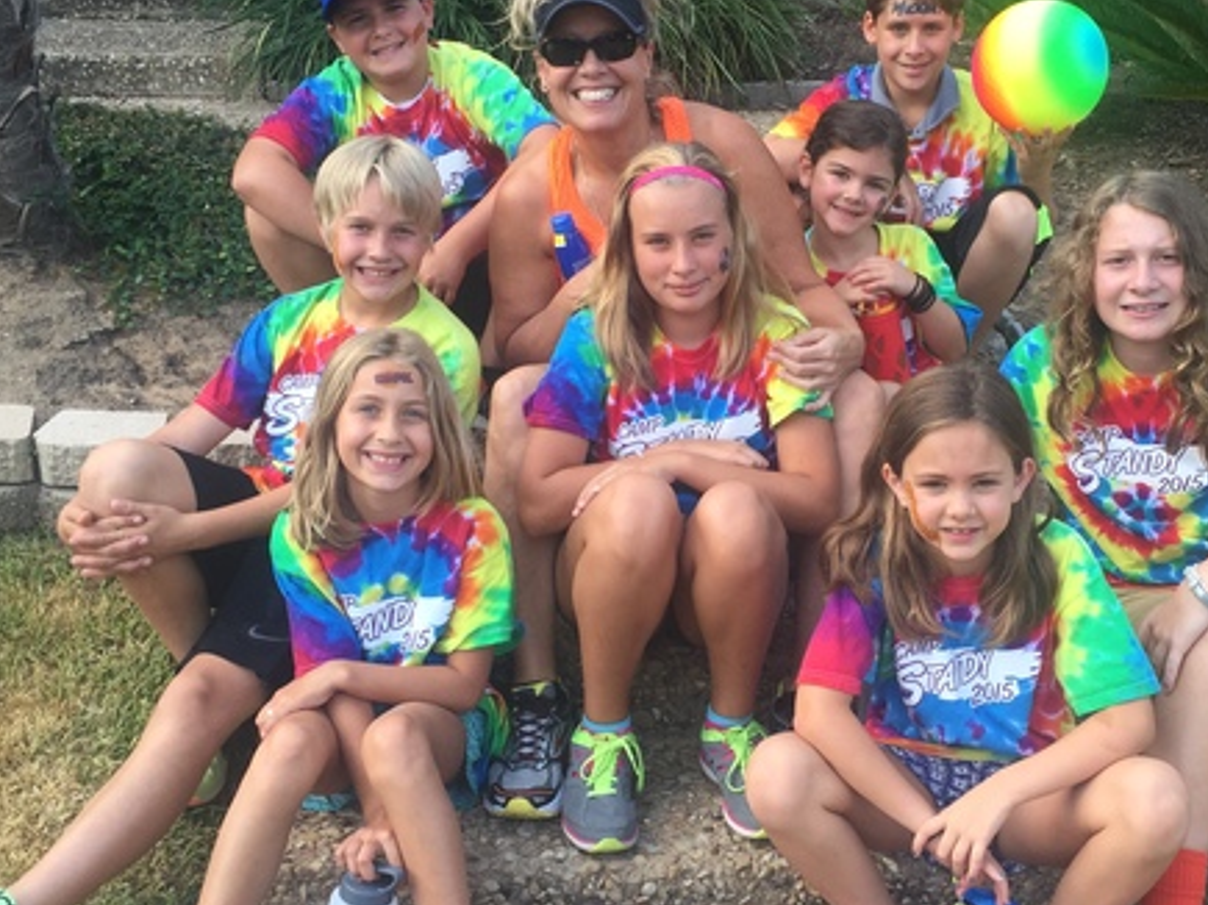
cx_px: 722
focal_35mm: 48
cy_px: 422
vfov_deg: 30.2
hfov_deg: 39.5
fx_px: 1675
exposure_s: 1/205
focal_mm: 4.15
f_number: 2.2
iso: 32
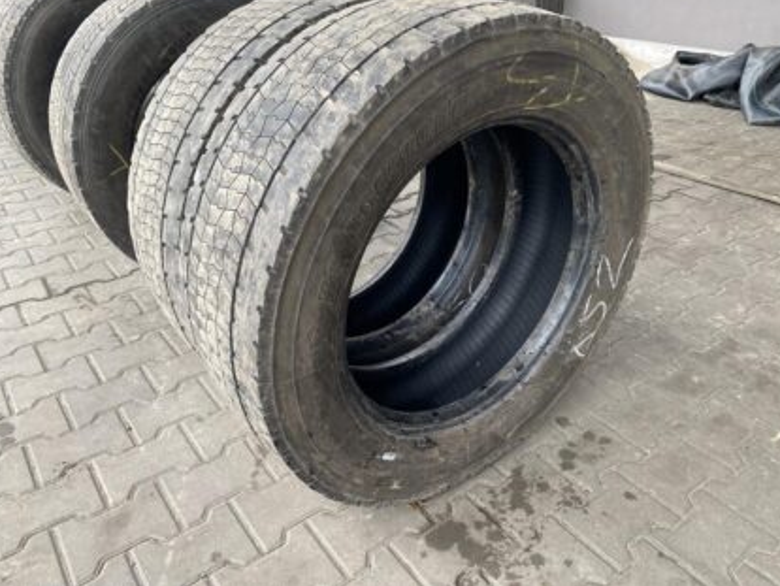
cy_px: 284
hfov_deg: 65.3
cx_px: 392
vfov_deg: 51.4
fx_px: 609
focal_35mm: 27
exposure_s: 1/121
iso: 64
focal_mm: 4.25
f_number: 1.8
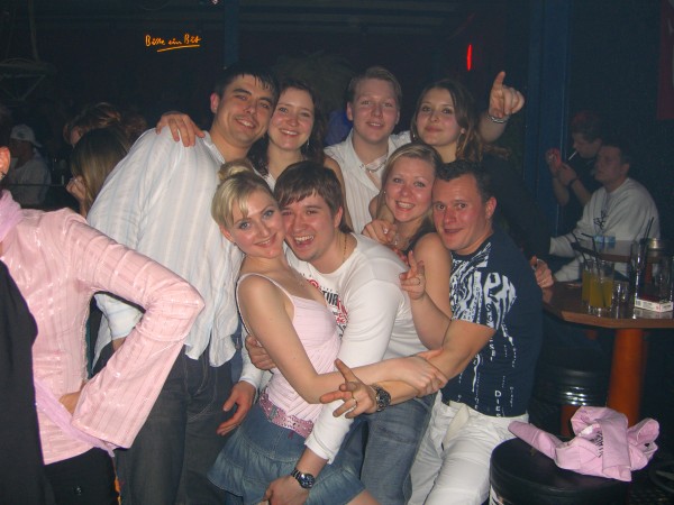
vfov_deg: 37.7
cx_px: 337
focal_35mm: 38
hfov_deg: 49.0
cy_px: 252
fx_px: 740
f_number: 2.8
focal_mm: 7.9
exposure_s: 1/60
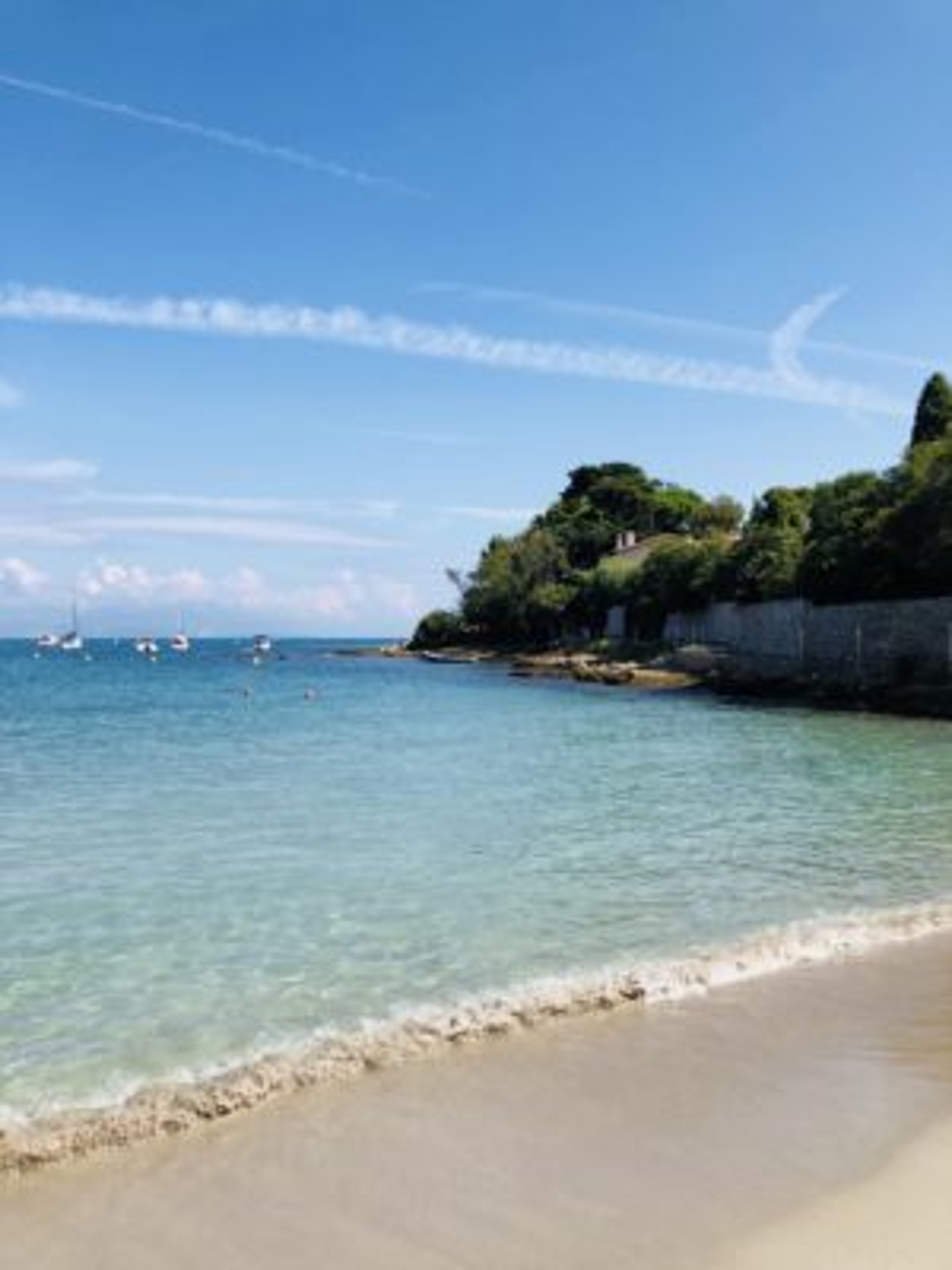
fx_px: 1027
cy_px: 635
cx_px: 476
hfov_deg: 49.7
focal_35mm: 28
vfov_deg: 63.4
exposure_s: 1/2183
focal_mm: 4
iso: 20
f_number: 1.8
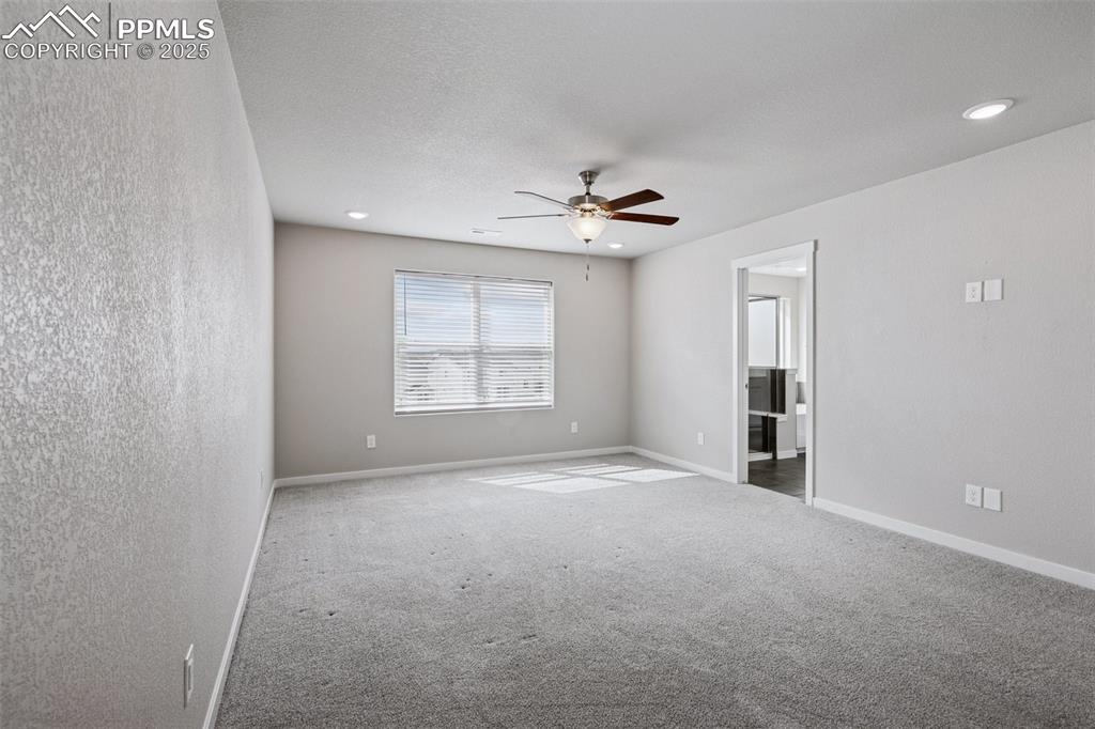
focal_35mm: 16
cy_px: 364
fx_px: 502
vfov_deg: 72.0
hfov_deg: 95.0
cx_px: 548
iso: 100
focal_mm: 16.5
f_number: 11
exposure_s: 1/25
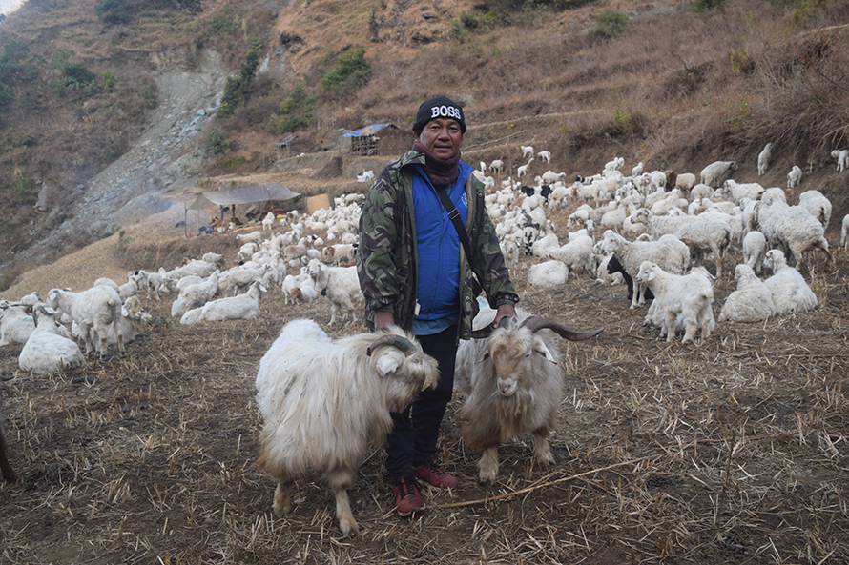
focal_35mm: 32
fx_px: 743
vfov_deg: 41.7
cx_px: 424
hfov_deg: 59.5
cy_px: 282
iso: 400
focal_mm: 21
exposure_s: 1/125
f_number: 6.3
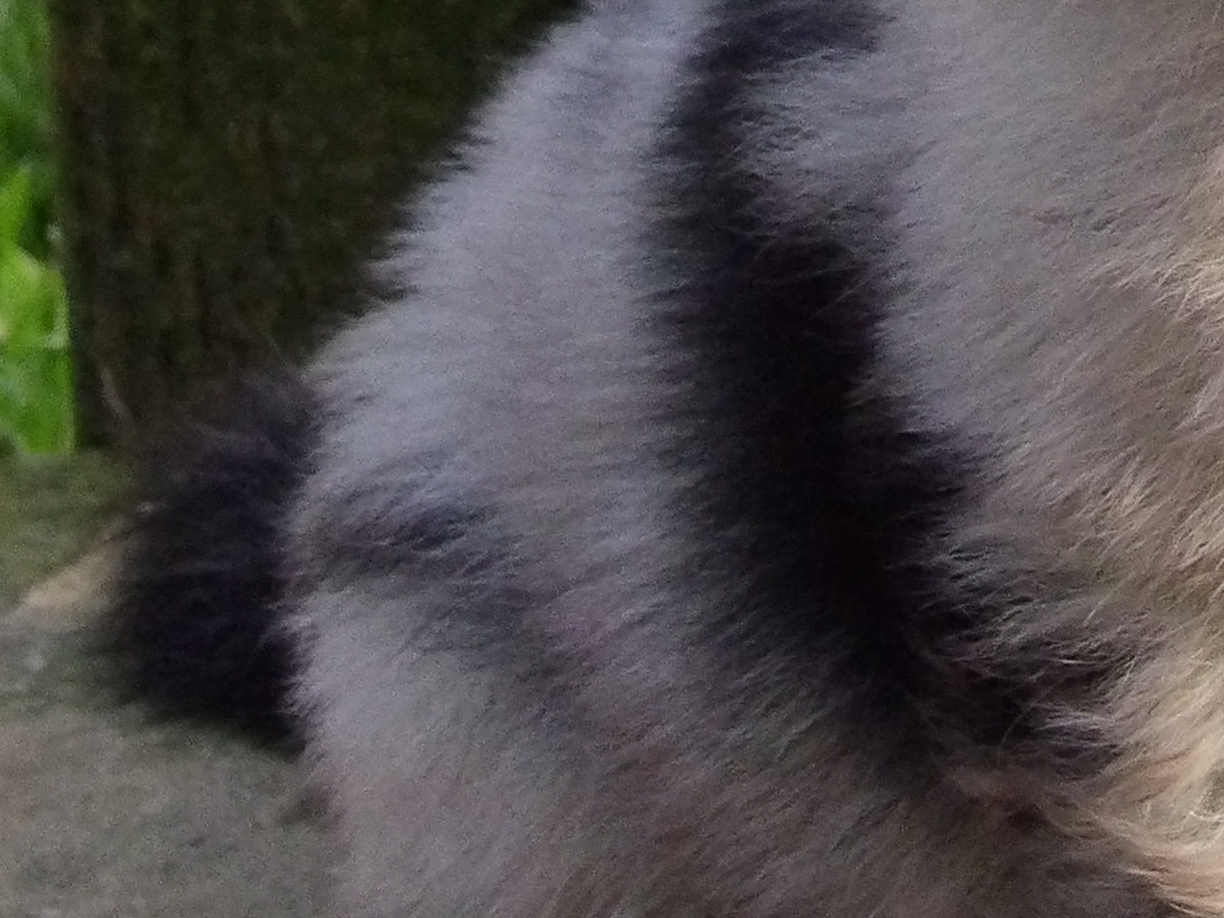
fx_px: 16053
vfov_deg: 3.3
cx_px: 1410
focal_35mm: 454
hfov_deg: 4.4
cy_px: -569
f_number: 4.2
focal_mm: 21.7
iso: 800
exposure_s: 1/600
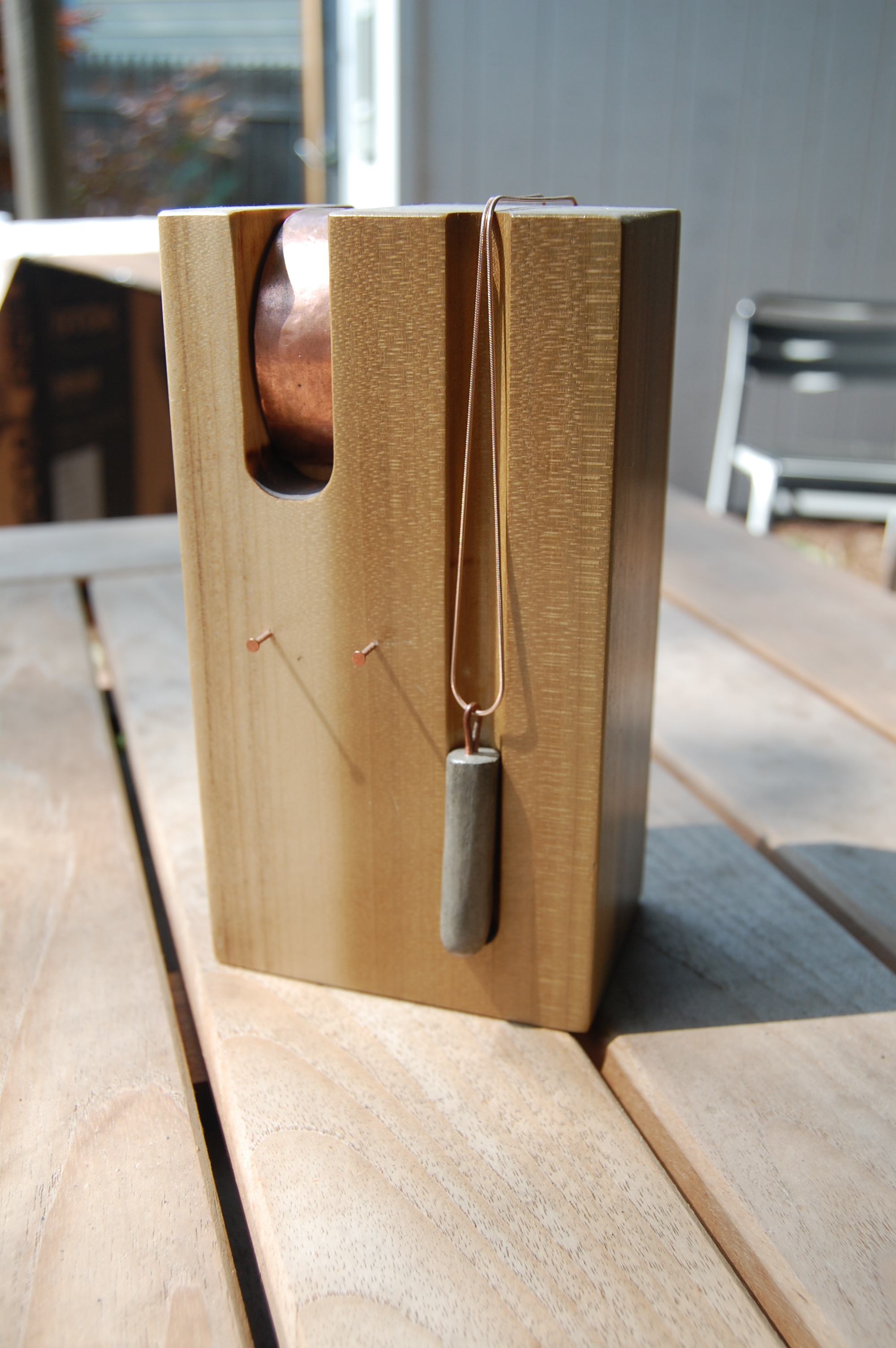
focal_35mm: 36
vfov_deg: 53.2
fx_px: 1346
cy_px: 674
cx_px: 448
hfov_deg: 36.8
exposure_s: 1/125
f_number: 5.6
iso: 200
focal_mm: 24
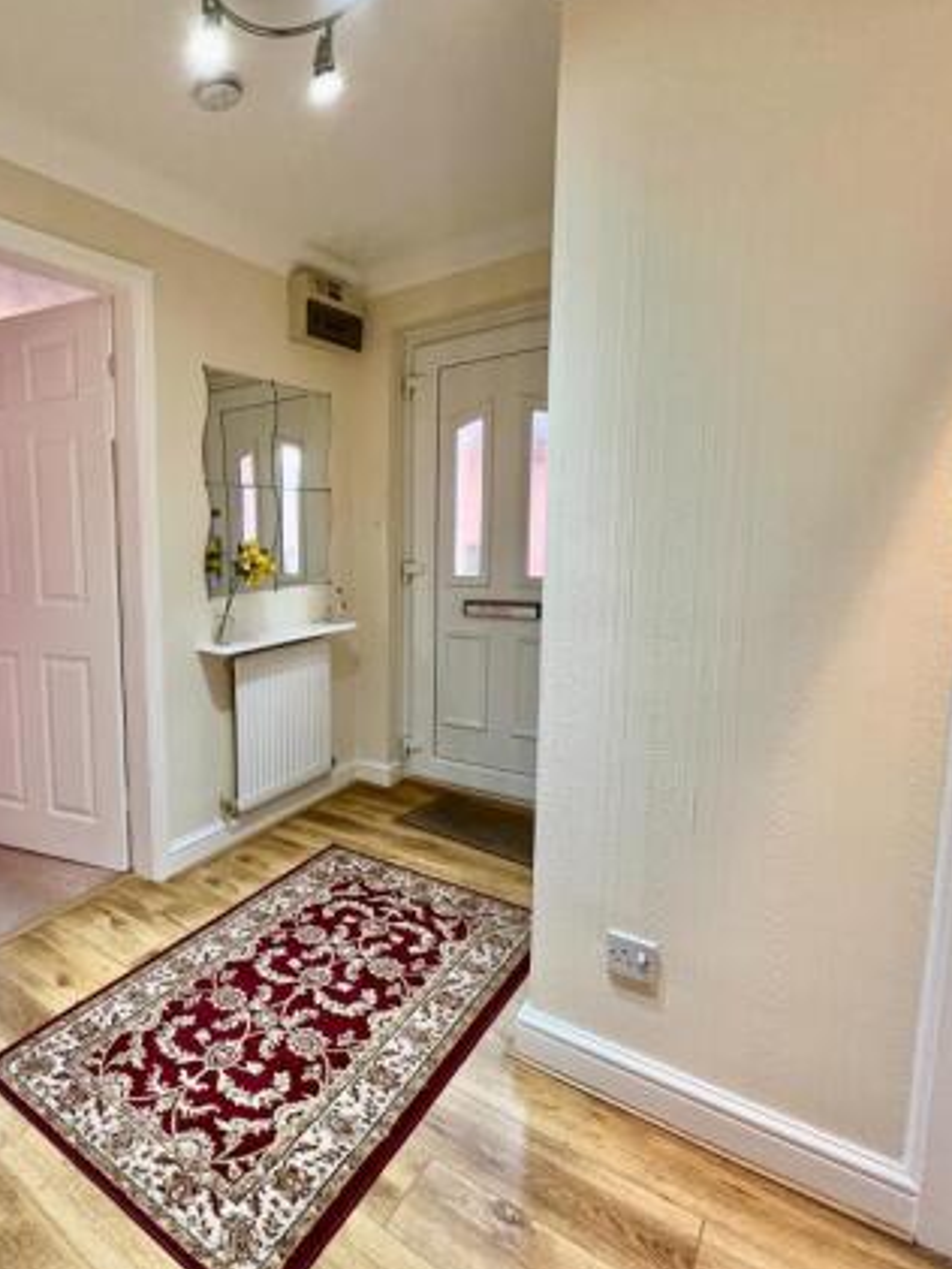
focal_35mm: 18
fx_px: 660
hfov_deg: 64.4
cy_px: 625
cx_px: 173
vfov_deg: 87.7
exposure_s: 1/50
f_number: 1.8
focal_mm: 1.57
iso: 125
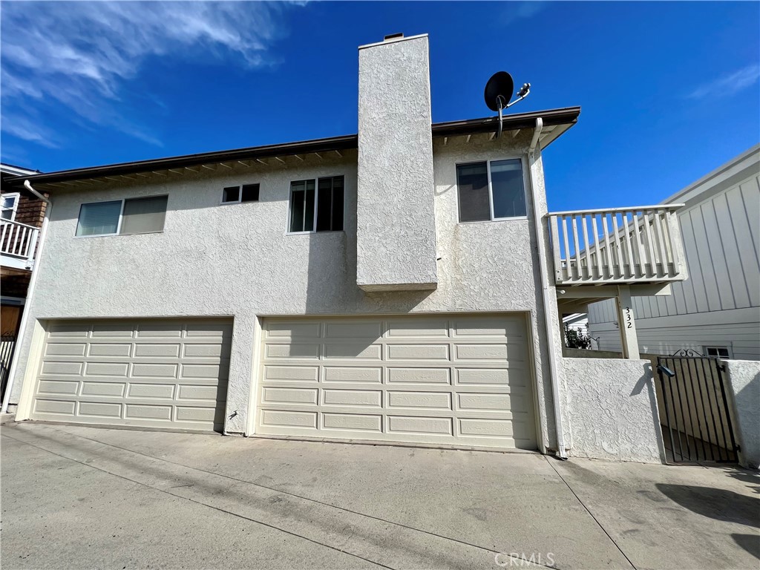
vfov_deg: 89.9
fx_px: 285
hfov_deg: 106.2
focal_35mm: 13
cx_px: 380
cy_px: 285
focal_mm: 1.57
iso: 32
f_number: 1.8
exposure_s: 1/2732
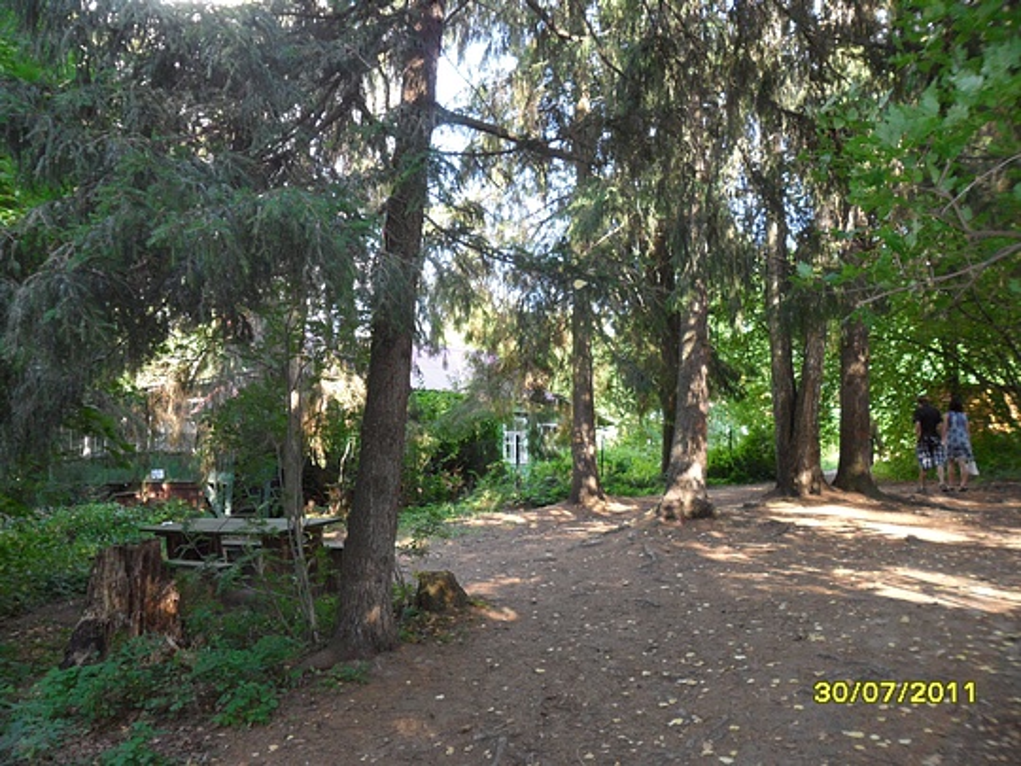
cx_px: 510
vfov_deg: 51.4
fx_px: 796
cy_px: 383
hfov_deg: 65.3
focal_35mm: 27
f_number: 3.5
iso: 200
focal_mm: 4.9
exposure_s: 1/45
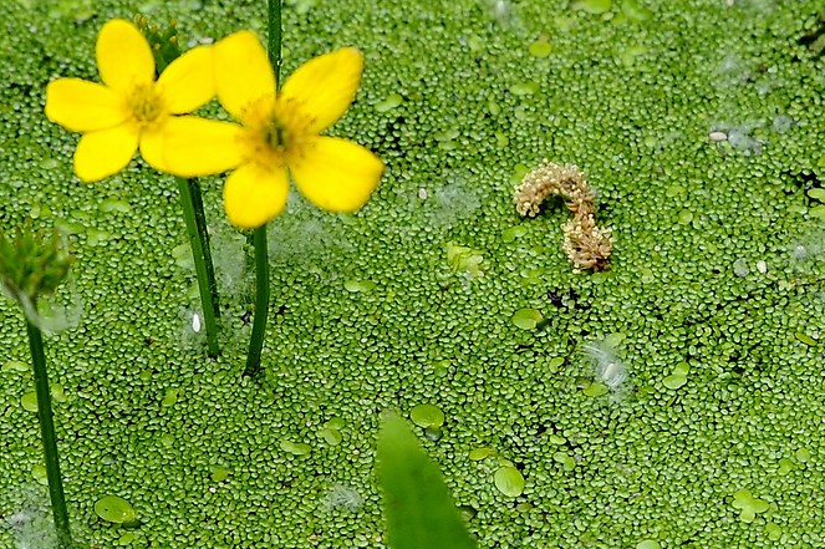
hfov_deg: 3.8
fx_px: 12434
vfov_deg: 2.5
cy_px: 275
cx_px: 535
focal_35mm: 543
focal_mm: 150
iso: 400
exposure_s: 1/160
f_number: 6.3
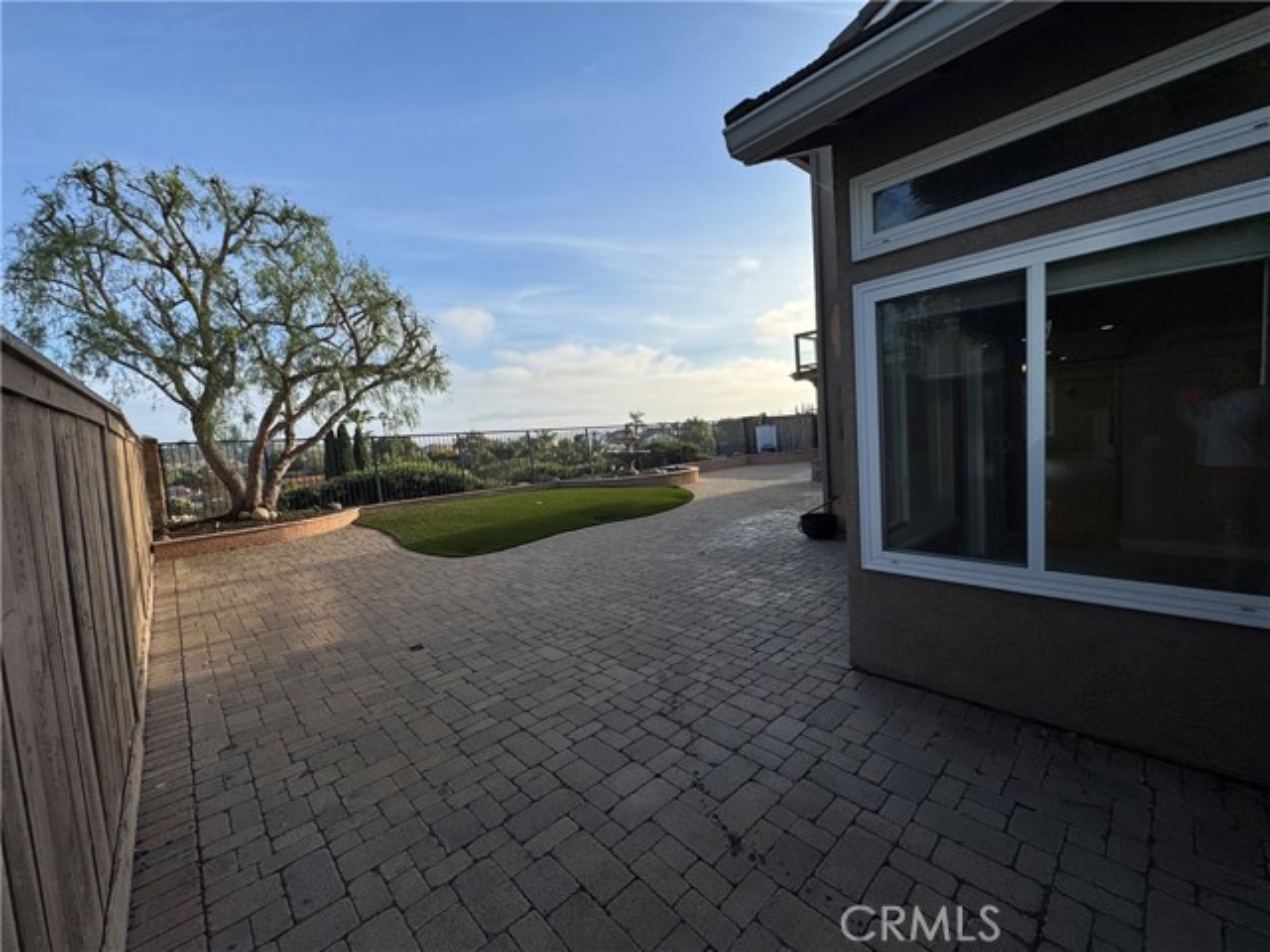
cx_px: 635
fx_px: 514
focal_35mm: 14
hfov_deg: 102.1
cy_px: 476
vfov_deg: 85.7
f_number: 2.2
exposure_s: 1/2083
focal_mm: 2.22
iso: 50
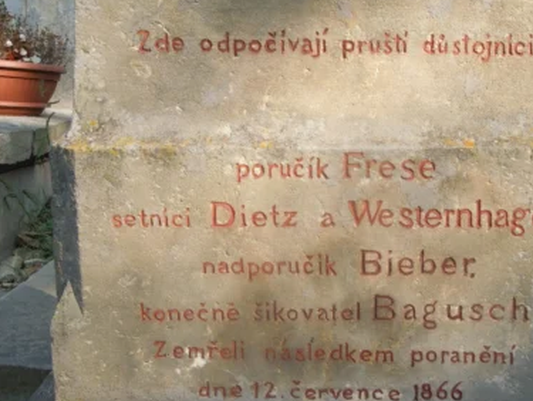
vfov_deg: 24.4
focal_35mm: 60
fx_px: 925
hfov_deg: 32.1
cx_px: 318
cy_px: 216
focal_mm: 8.7
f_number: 4
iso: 400
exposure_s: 1/1000
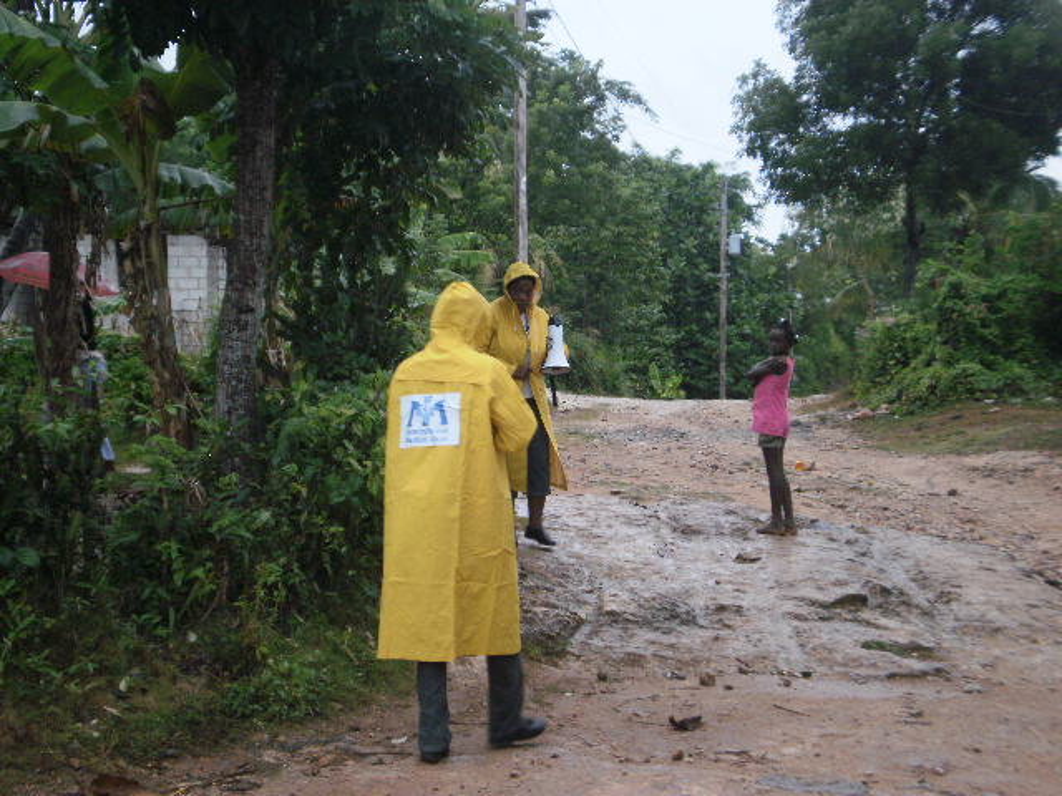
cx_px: 531
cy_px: 398
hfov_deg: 32.7
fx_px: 1810
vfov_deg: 24.8
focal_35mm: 59
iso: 125
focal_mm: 10.3
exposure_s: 1/40
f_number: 4.2
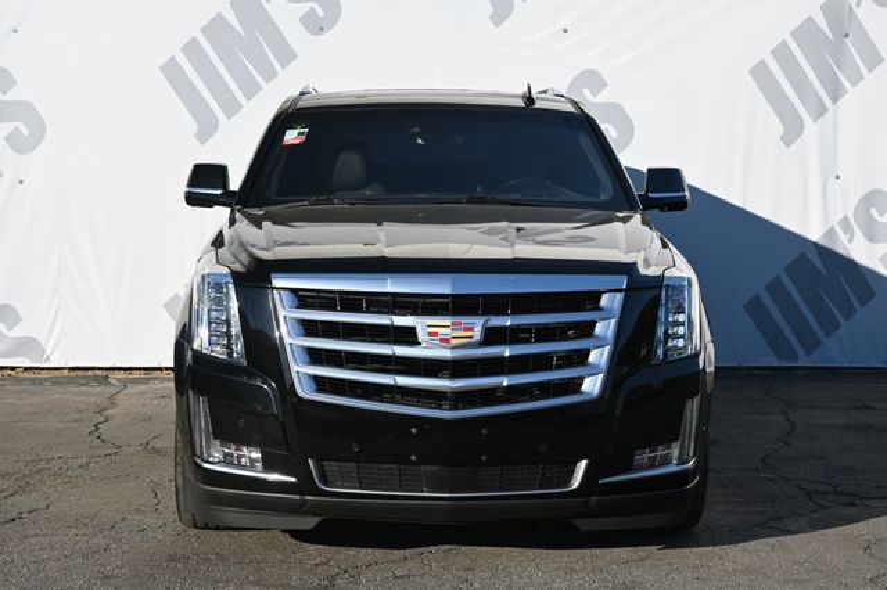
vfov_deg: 21.1
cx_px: 444
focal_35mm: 64
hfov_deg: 31.2
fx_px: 1588
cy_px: 295
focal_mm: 43
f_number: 6
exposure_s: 1/250
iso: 140
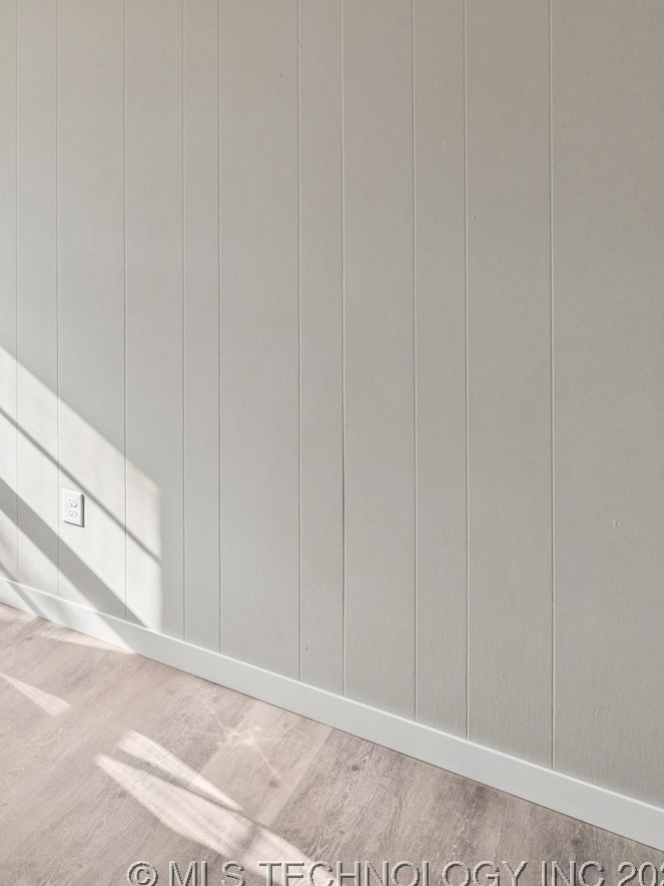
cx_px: -310
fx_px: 827
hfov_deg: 29.1
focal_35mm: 32
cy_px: 235
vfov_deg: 54.0
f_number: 2.8
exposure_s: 1/1600
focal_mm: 14.6
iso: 400
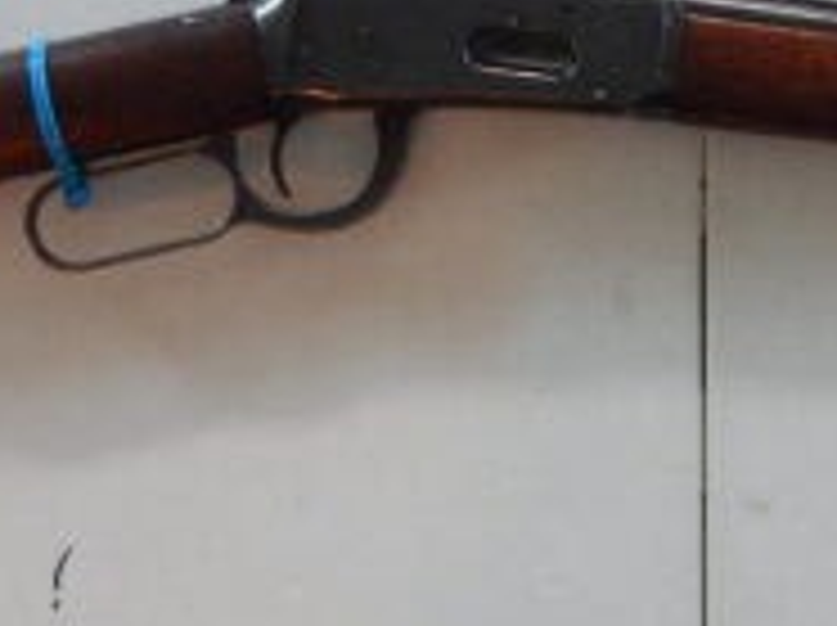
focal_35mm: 77
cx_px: 648
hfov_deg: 25.0
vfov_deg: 19.0
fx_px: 1859
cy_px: 153
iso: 400
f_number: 3
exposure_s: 1/25
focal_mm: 4
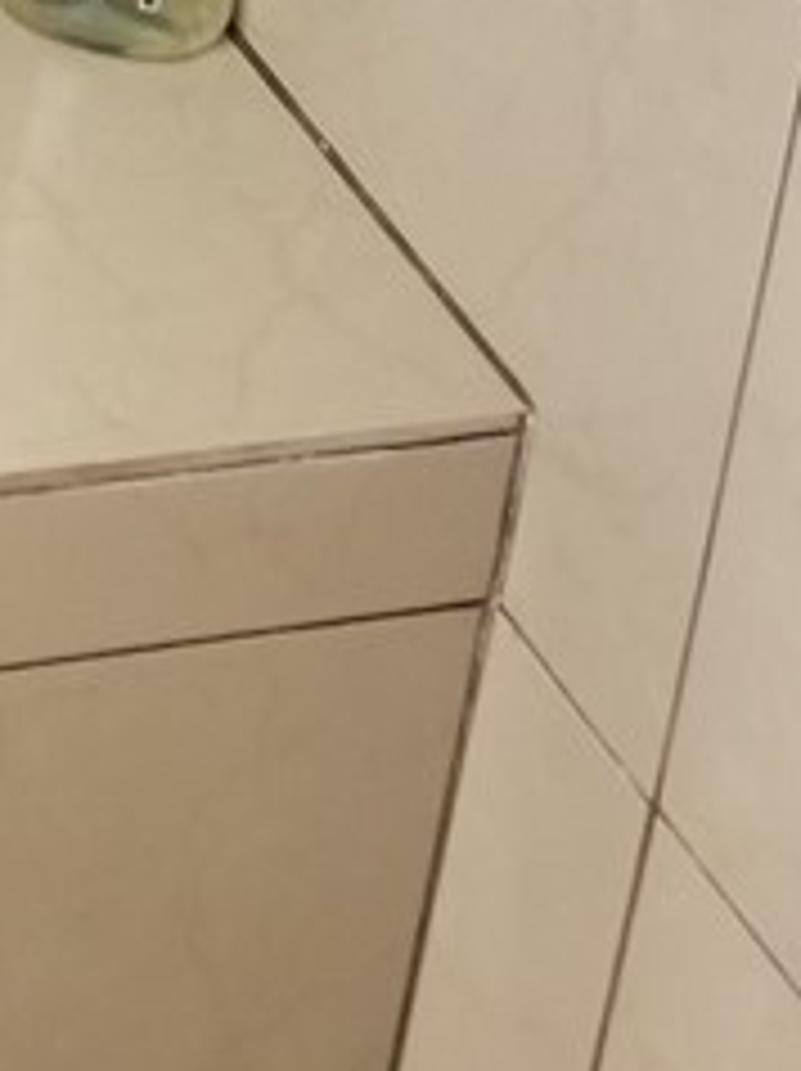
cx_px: -117
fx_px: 3462
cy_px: -1112
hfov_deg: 12.9
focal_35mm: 112
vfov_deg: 14.4
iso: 250
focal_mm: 4.25
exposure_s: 1/15
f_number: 1.7
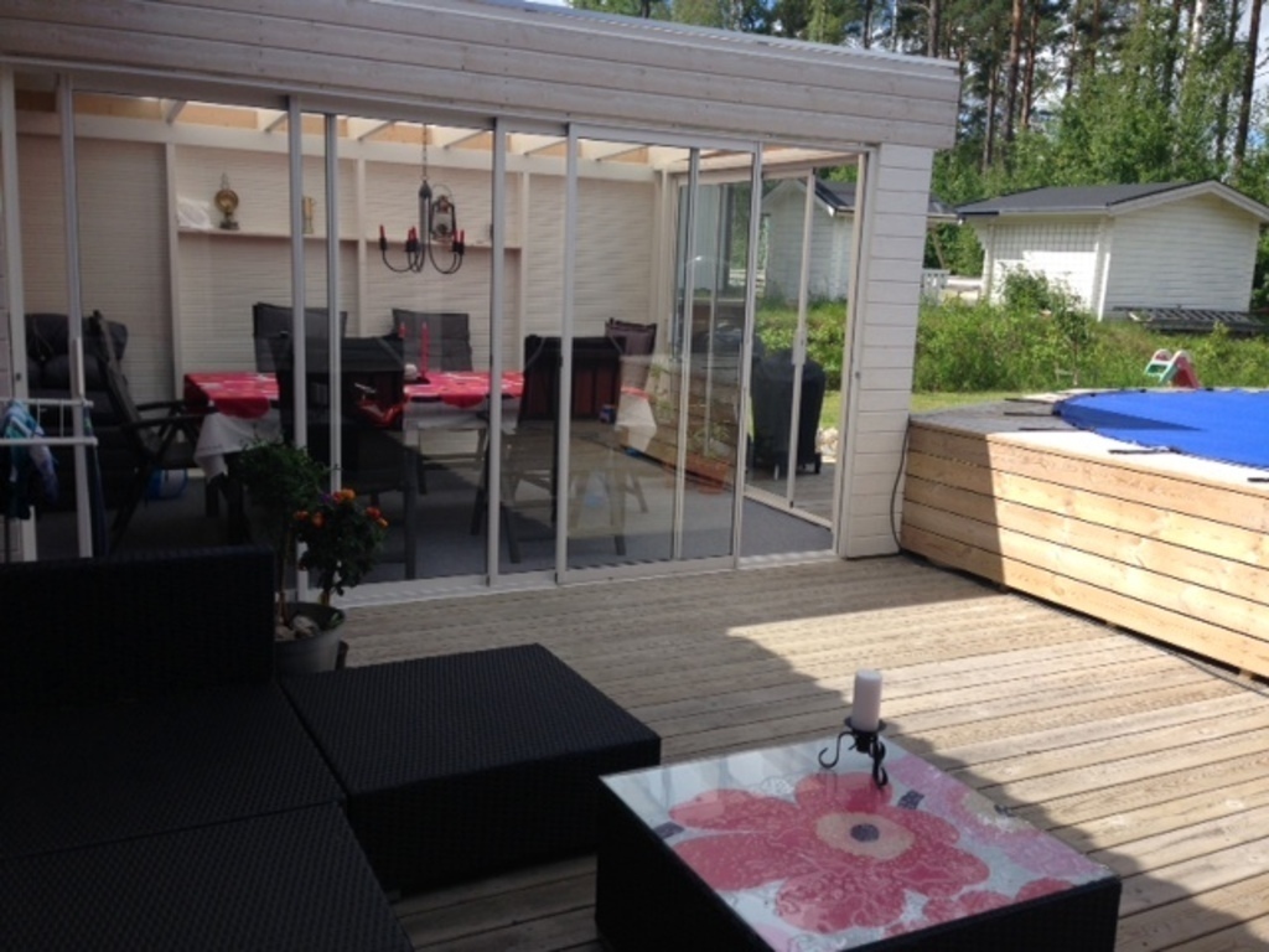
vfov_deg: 42.9
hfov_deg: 55.4
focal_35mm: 33
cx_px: 634
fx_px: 1210
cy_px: 476
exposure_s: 1/1063
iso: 50
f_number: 2.4
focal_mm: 4.12
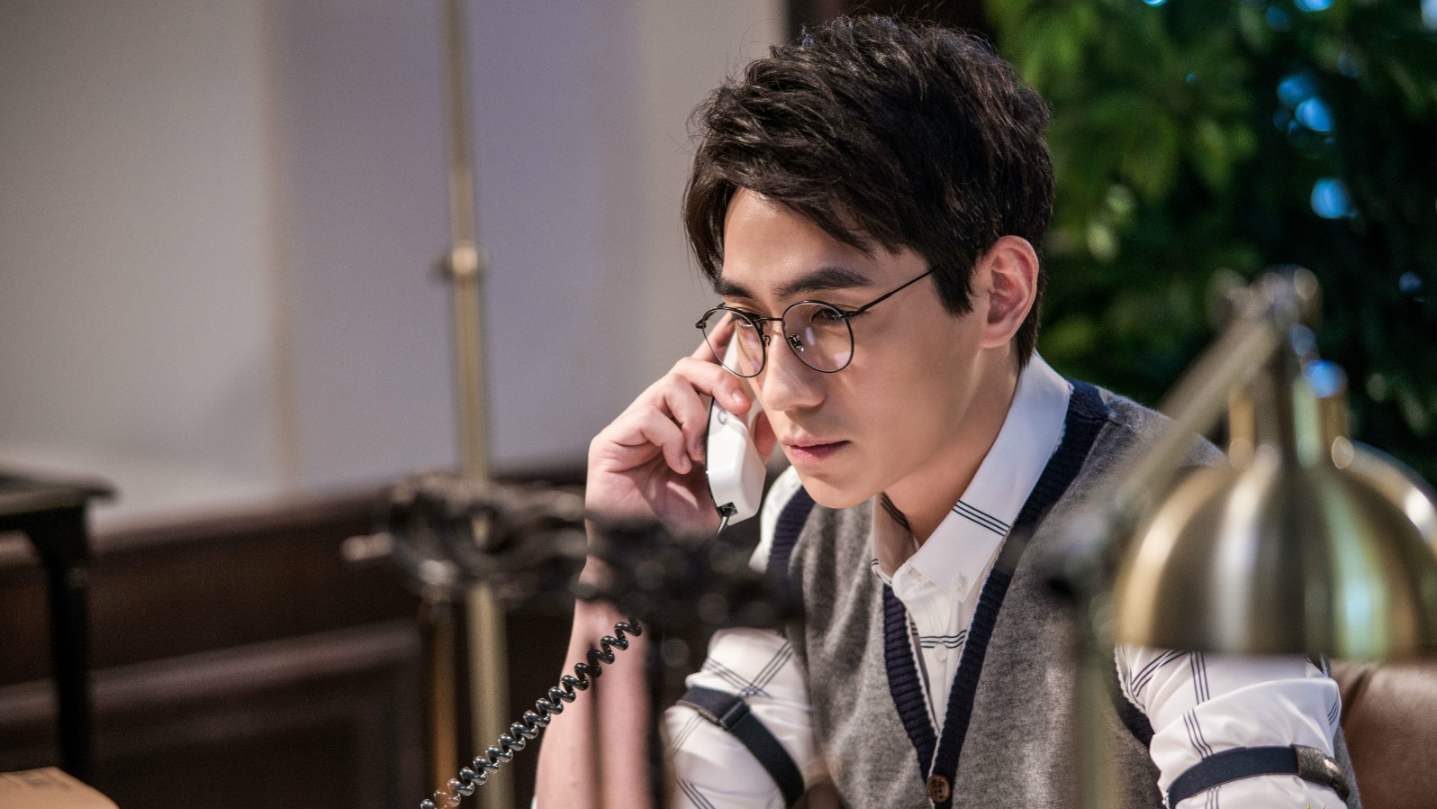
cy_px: 453
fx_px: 8002
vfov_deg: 5.8
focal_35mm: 210
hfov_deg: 10.3
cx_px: 718
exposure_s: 1/200
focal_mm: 200
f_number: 4
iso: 100
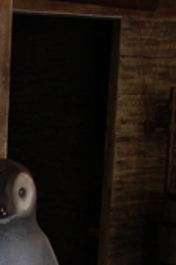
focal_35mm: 108
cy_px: 322
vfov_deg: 18.0
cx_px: -105
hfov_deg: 12.0
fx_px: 792
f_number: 3.8
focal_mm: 22
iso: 200
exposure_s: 1/30
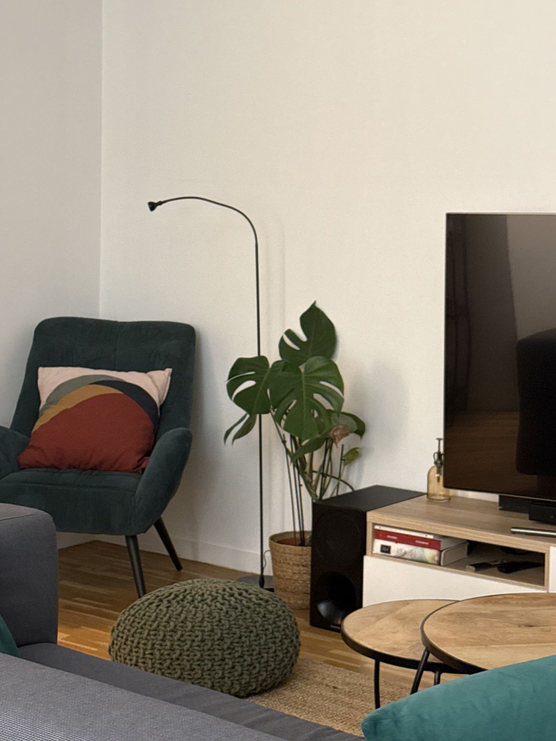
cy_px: 331
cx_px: 271
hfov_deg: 22.3
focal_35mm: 66
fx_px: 1413
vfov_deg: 29.4
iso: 640
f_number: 1.78
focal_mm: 6.76
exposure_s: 1/25
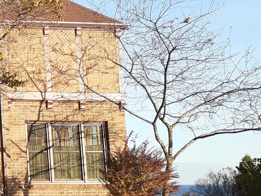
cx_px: -138
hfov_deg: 20.1
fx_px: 626
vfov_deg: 17.7
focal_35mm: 83
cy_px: 52
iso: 40
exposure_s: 1/506
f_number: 1.9
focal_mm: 3.6
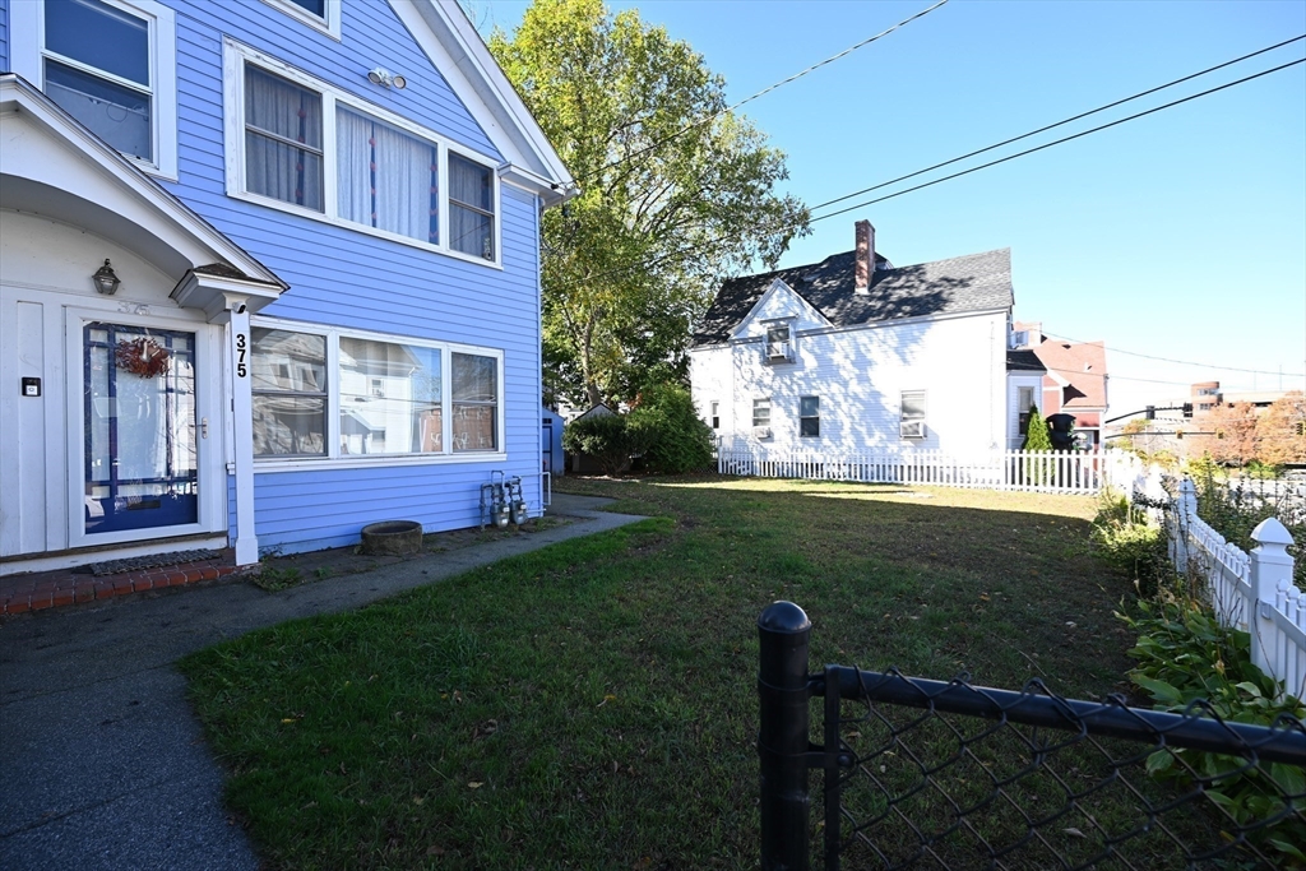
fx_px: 508
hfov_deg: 104.2
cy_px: 436
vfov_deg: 81.2
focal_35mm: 14
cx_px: 653
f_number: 5.6
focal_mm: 14
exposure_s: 1/250
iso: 200
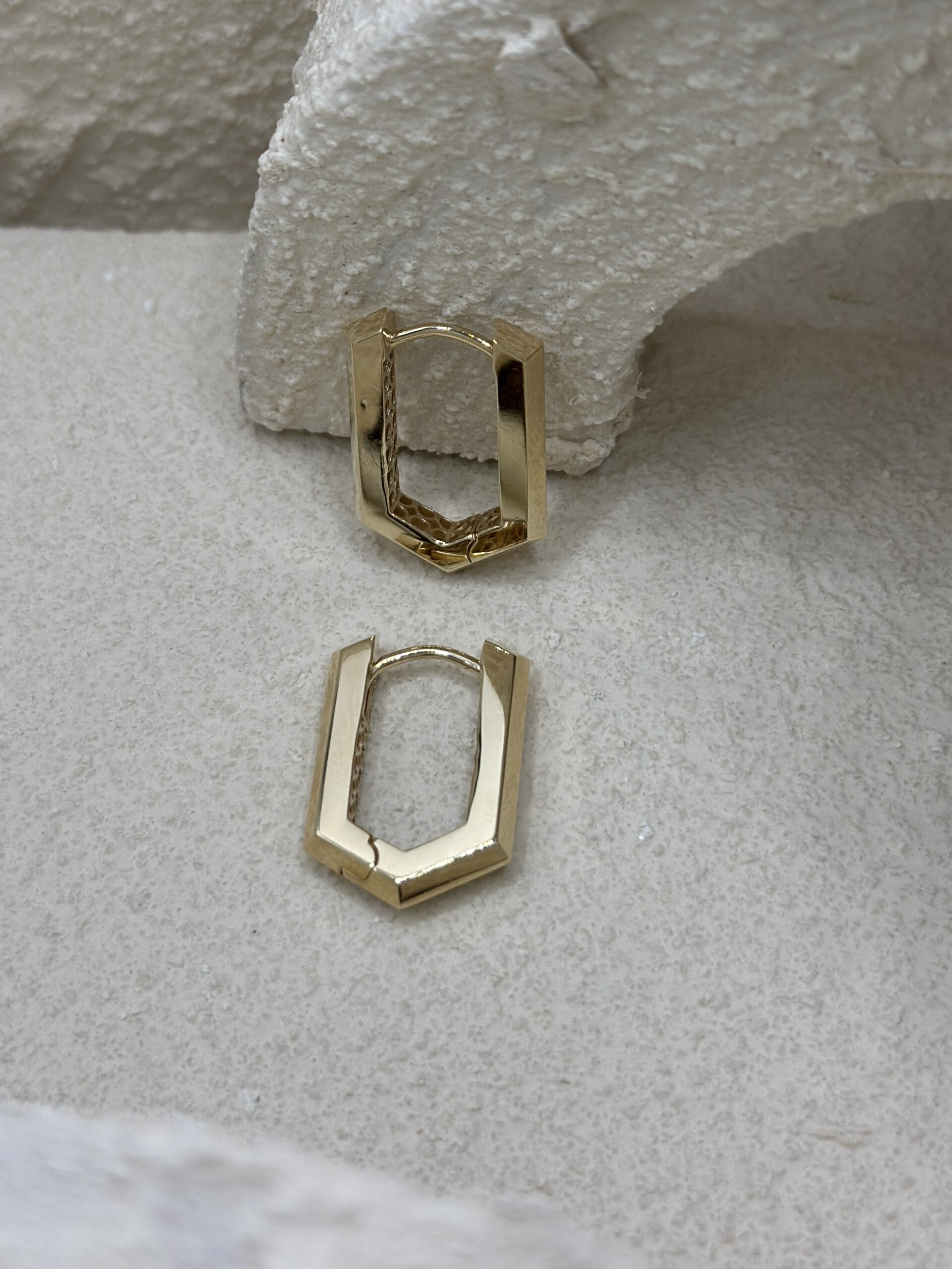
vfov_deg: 39.7
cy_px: 634
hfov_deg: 30.3
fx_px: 1760
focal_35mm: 48
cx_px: 476
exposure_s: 1/1120
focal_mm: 6.86
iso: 80
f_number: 1.78
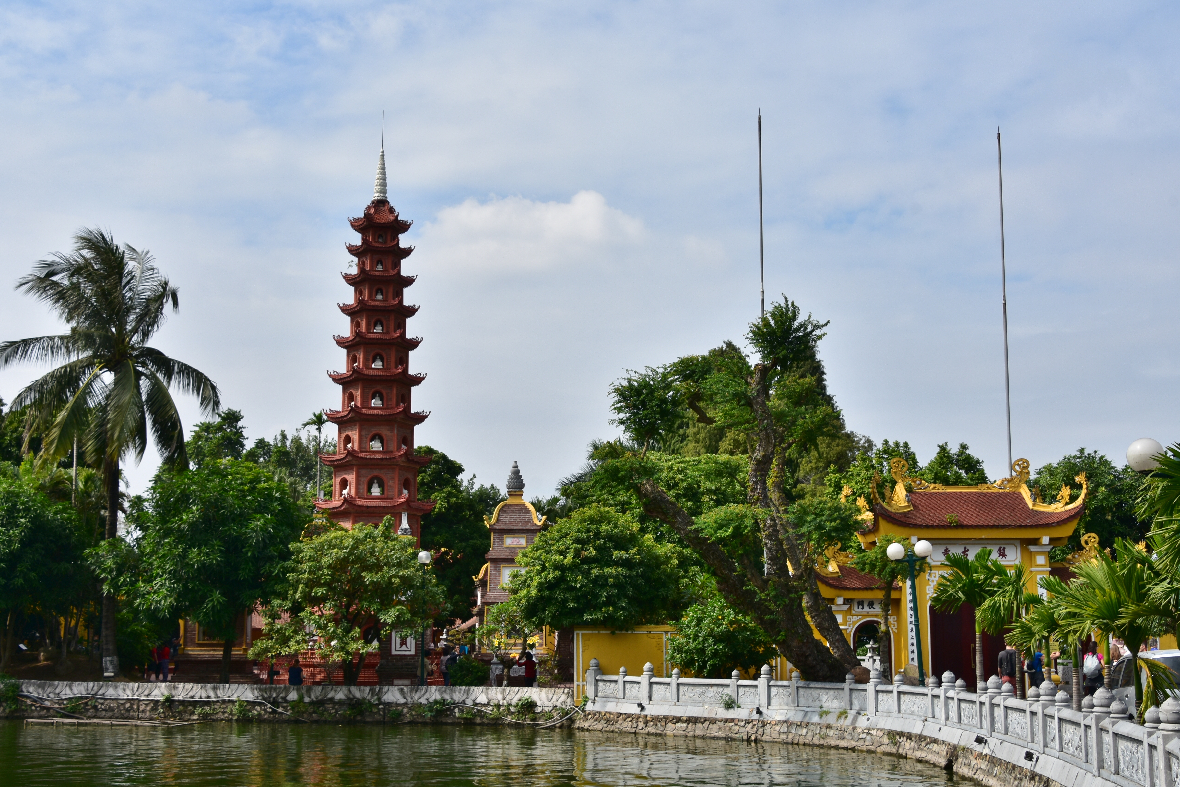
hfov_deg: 46.4
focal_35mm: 42
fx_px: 1377
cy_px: 394
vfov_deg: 31.9
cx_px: 590
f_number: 11
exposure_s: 1/160
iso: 100
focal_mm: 28
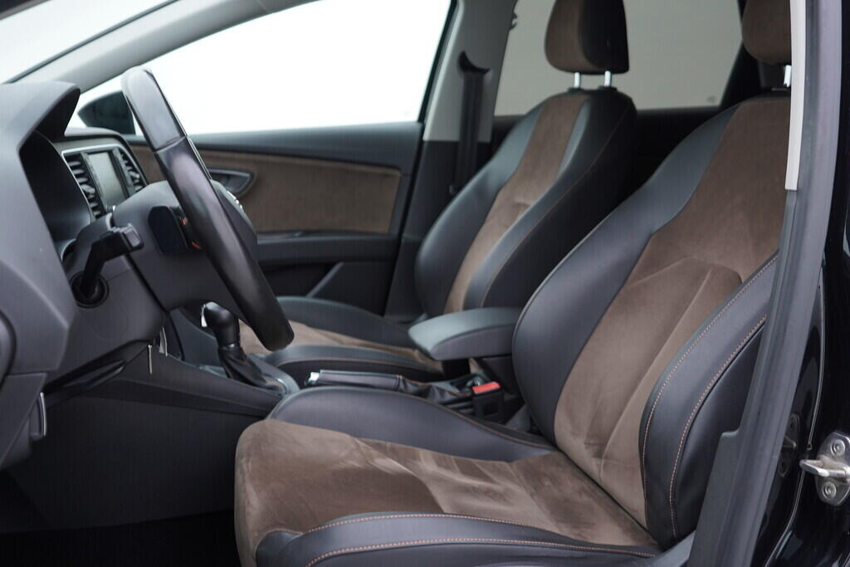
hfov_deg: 53.1
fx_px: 850
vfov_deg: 36.9
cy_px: 284
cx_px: 425
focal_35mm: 36
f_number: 2.8
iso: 160
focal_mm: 24
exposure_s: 1/40
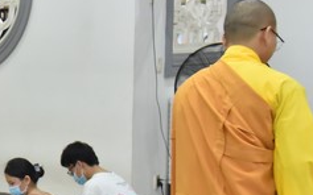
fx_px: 955
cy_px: 162
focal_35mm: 112
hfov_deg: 17.7
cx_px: -69
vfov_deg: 11.6
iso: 2500
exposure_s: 1/125
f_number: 4
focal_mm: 40
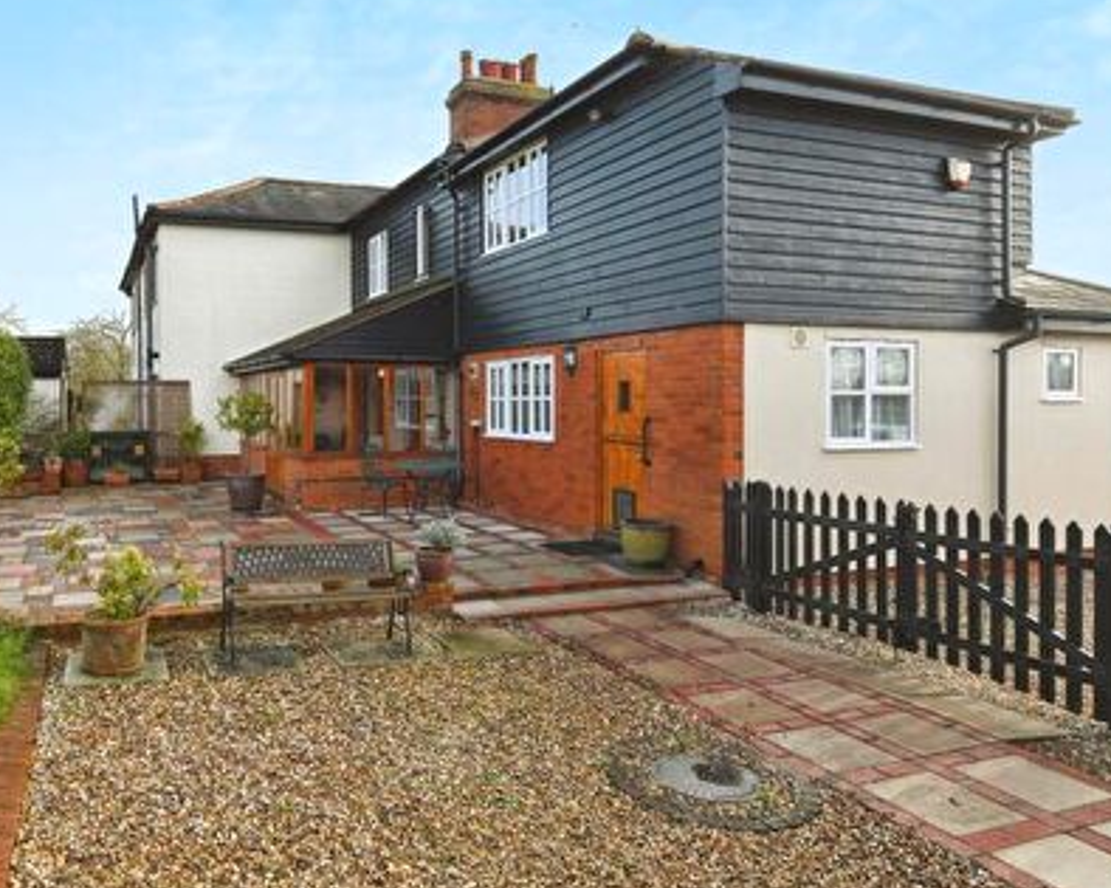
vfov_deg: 56.8
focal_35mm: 25
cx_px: 333
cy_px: 433
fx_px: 822
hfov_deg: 65.5
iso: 800
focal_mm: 15
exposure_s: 1/640
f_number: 8
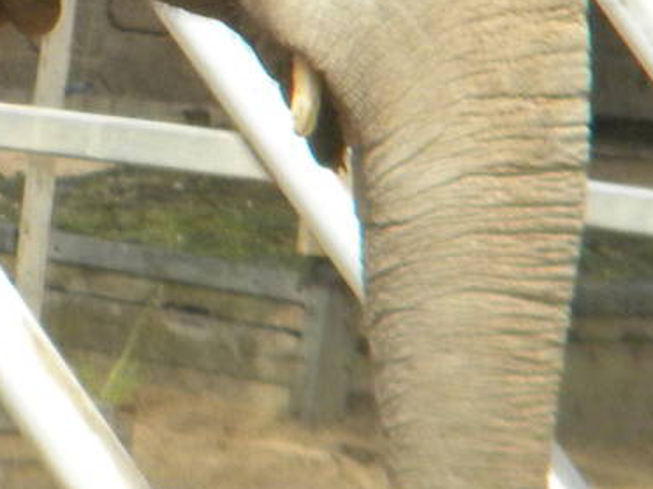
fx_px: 18368
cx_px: -329
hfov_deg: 2.0
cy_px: -95
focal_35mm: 974
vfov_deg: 1.5
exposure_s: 1/500
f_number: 5.4
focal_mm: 41
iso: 243
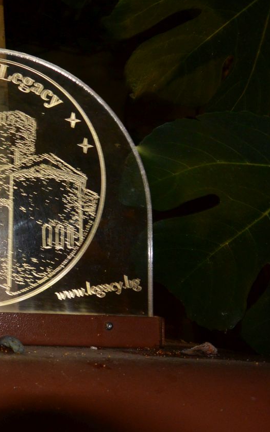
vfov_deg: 47.2
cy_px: 215
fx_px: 495
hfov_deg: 27.5
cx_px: -38
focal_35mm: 42
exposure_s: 1/15
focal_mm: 10
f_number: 3.5
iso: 400
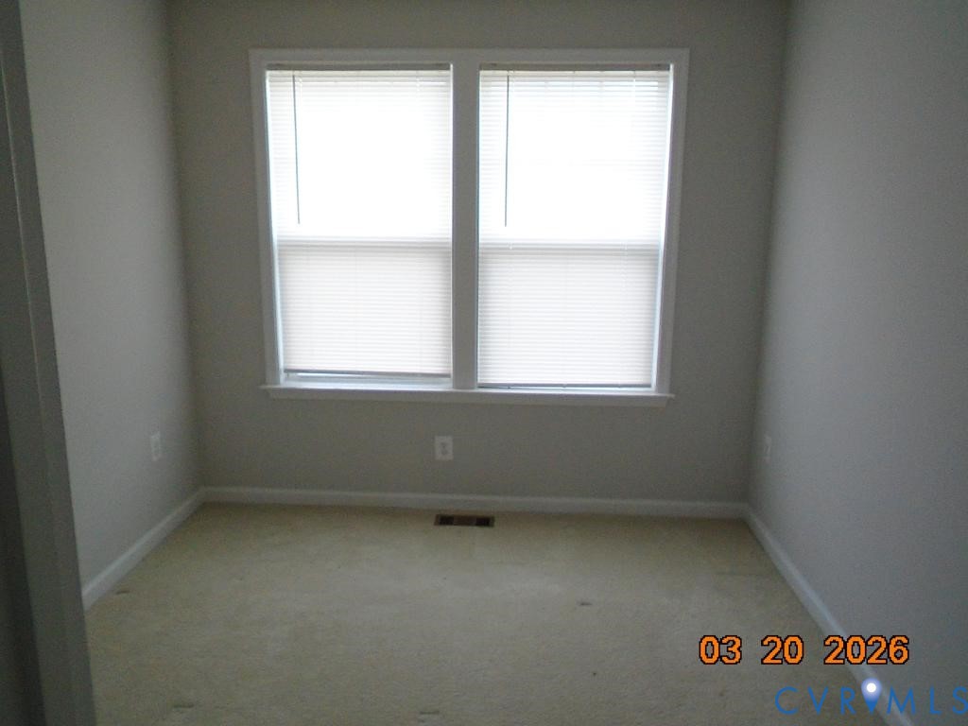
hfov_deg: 67.3
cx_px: 484
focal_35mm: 26
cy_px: 363
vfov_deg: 53.1
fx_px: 727
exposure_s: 1/125
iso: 400
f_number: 3.2
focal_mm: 4.6
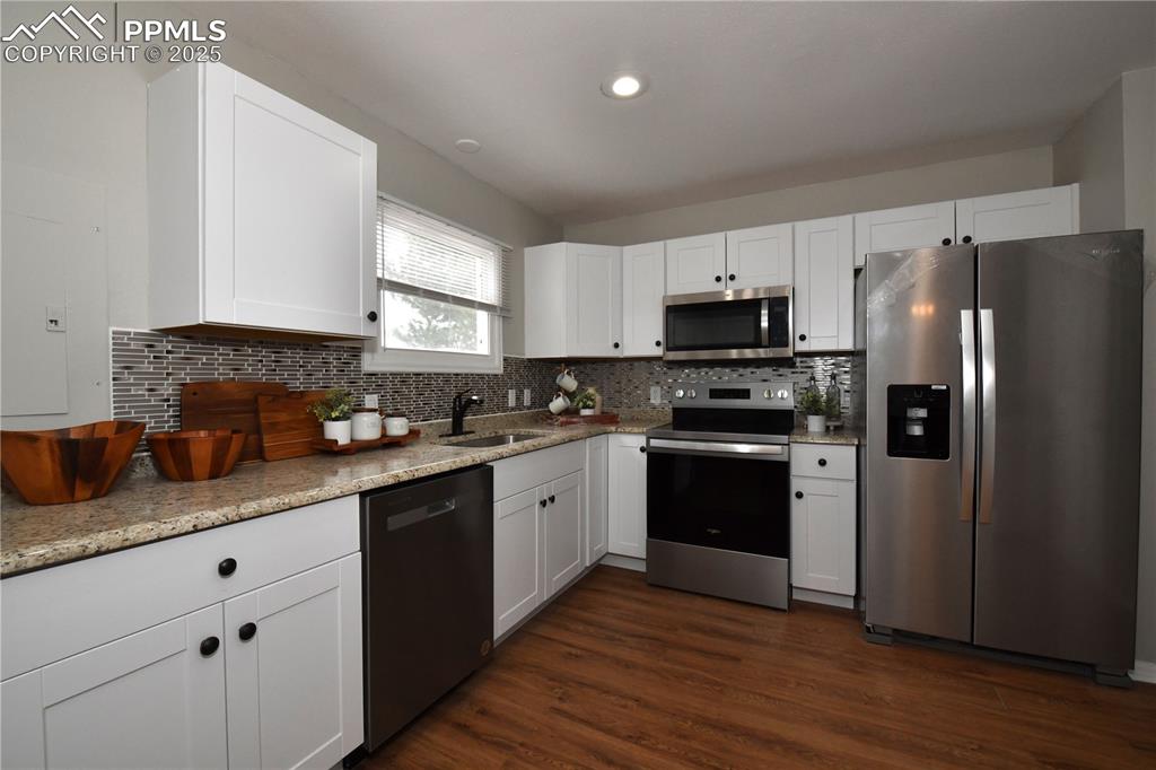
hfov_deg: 100.4
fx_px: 481
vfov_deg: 77.3
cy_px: 385
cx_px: 578
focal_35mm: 15
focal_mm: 15
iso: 1250
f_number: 13
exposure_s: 1/160
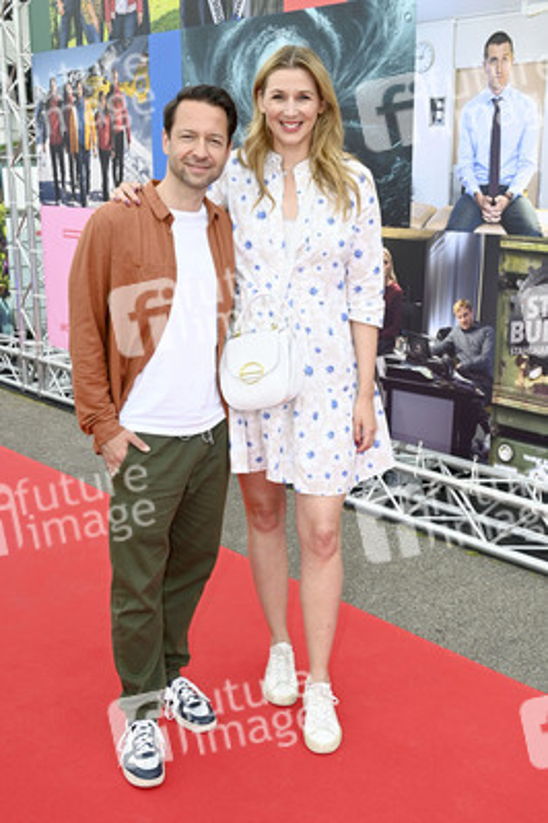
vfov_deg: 48.5
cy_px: 412
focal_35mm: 40
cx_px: 274
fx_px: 915
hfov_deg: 33.3
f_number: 9
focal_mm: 40
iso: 500
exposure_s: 1/160
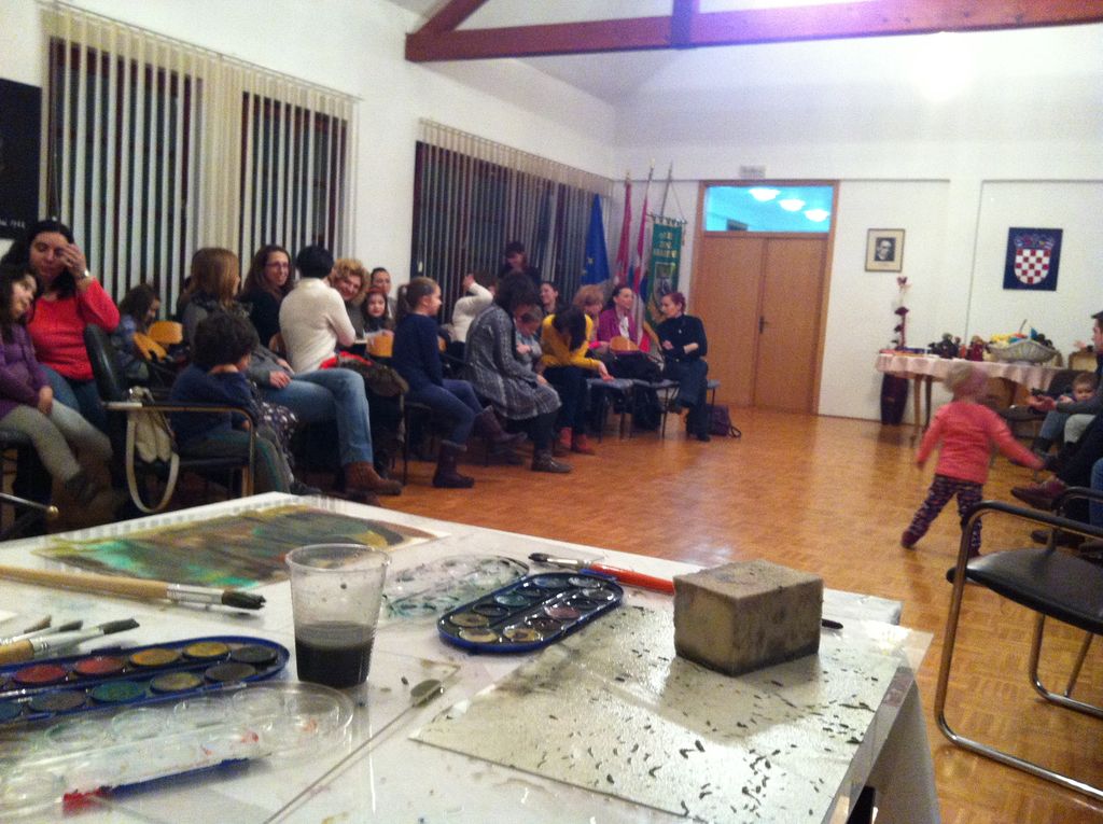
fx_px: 1114
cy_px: 412
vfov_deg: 40.6
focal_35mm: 35
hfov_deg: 52.7
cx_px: 552
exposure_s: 1/15
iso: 400
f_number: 2.8
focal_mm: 3.85
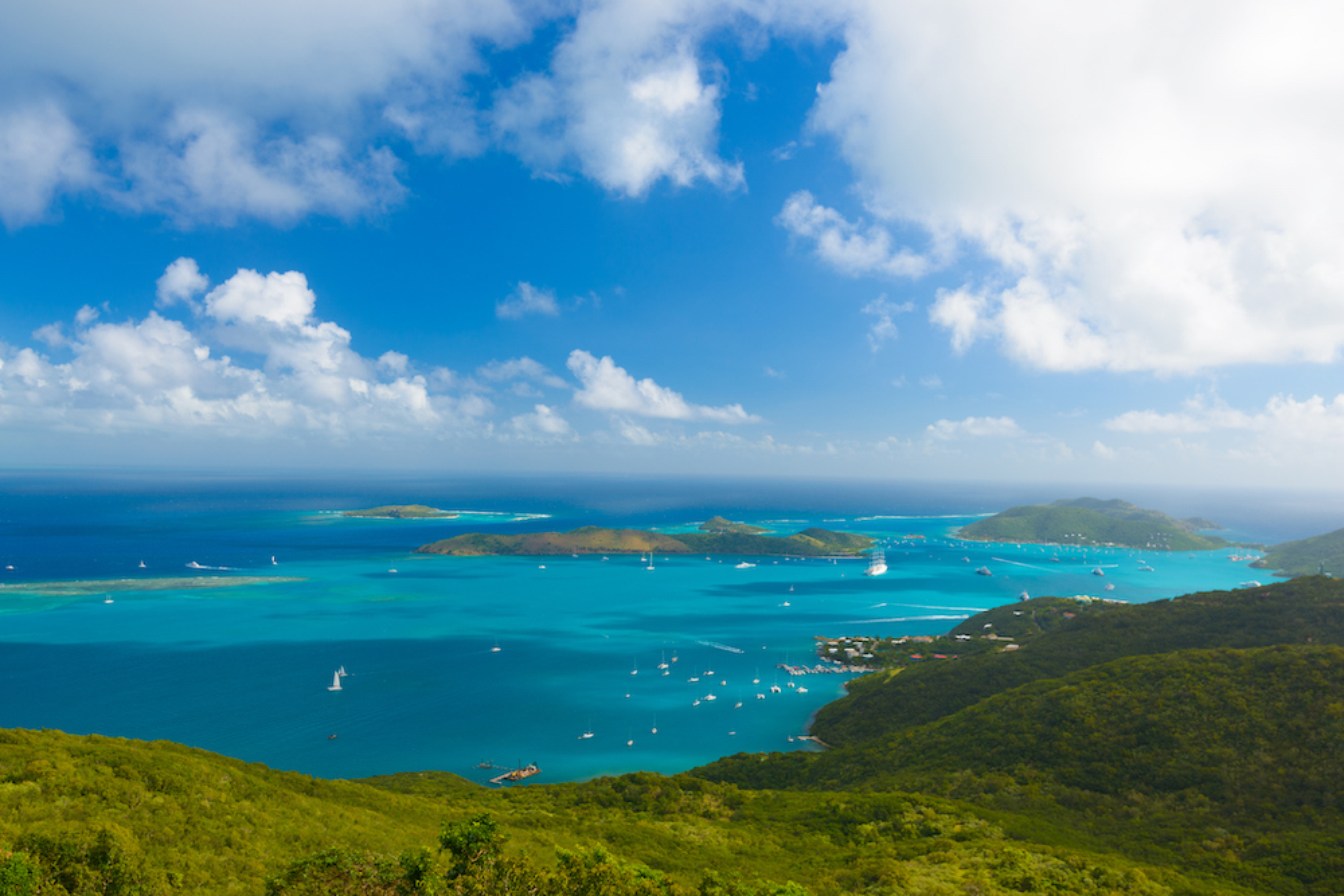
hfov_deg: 63.7
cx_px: 672
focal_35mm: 29
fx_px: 1083
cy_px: 448
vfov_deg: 45.0
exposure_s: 1/160
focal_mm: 29
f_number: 6.3
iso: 100
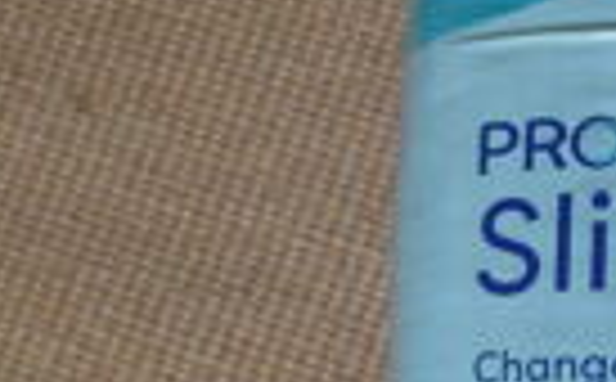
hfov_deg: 19.7
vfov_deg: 13.6
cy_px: 454
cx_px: 904
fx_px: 1558
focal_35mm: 93
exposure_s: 1/30
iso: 125
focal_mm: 4.5
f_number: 3.2
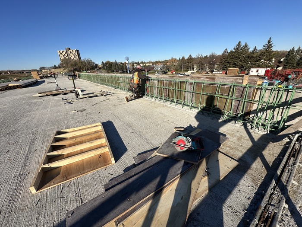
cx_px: 151
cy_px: 114
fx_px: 122
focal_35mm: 14
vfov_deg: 85.7
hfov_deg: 102.1
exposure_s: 1/2398
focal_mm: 2.22
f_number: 2.2
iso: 50
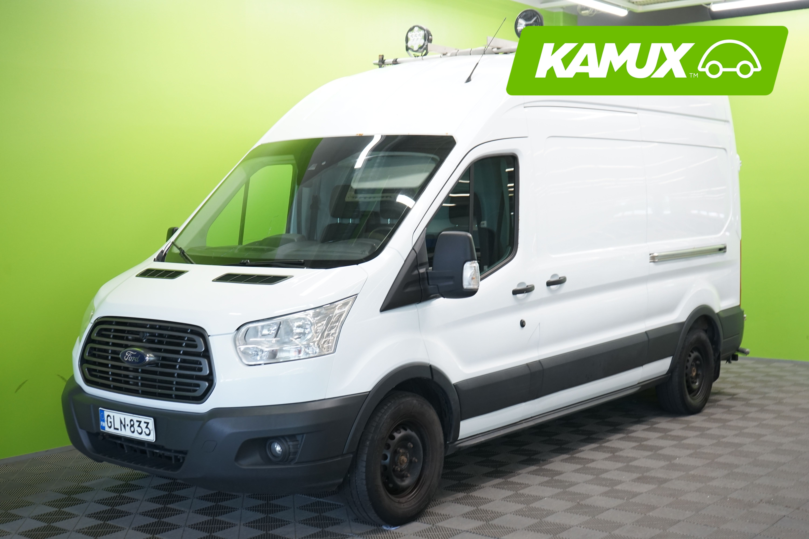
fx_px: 1034
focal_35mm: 46
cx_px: 404
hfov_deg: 42.7
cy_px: 270
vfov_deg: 29.2
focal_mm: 46
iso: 800
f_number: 5.6
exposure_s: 1/40
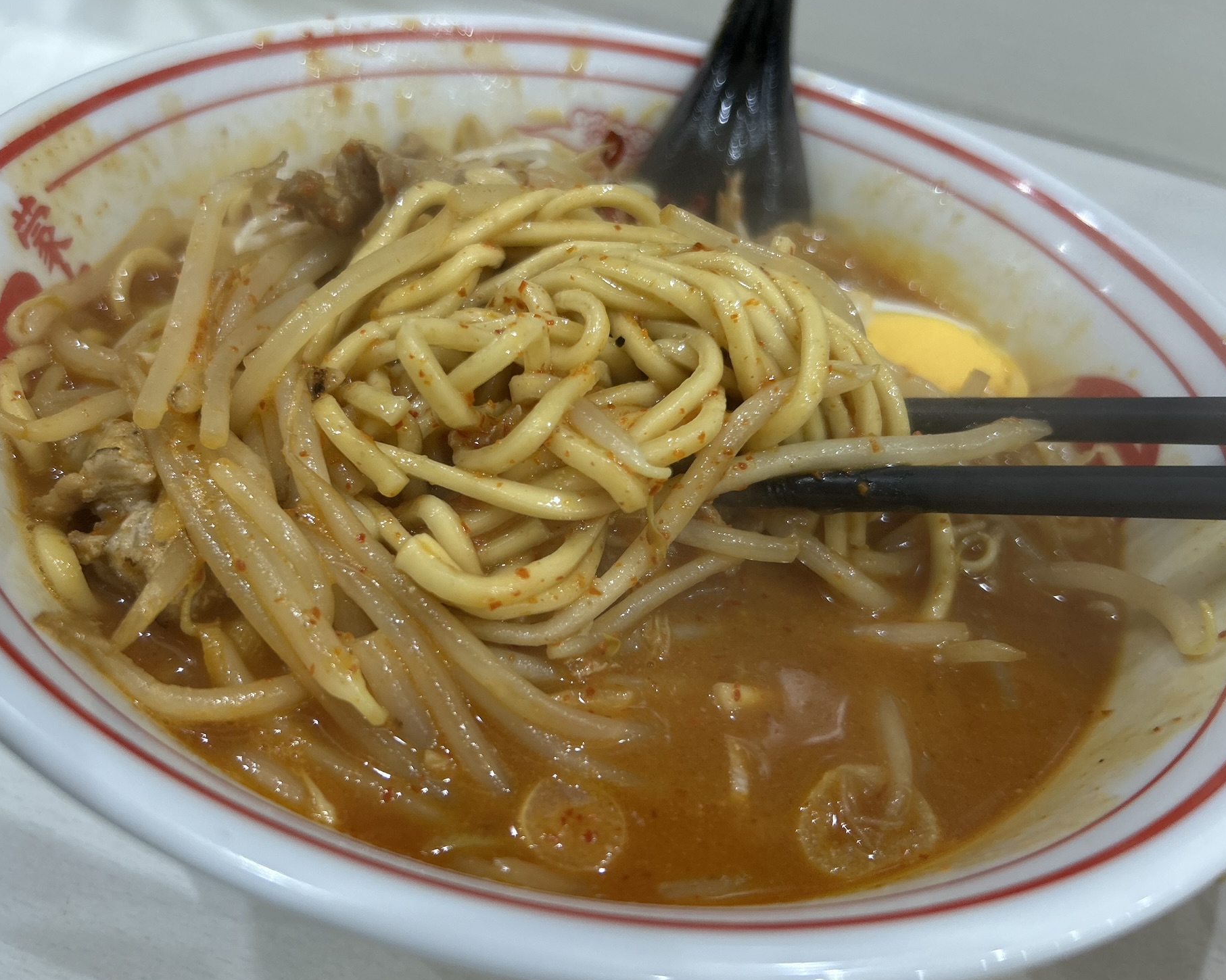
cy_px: 489
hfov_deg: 62.2
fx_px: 1016
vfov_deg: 51.5
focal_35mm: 28
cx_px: 578
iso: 64
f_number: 1.5
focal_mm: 5.7
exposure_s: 1/100
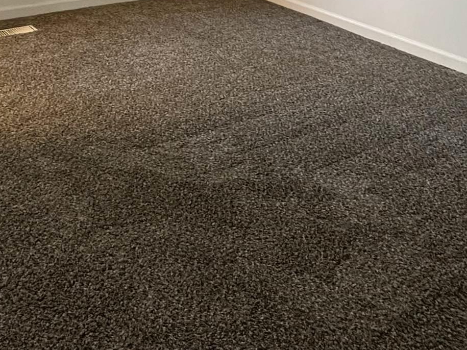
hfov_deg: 40.3
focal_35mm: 47
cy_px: -89
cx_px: 200
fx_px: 634
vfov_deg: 26.7
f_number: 2.2
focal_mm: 2.22
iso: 500
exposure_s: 1/60
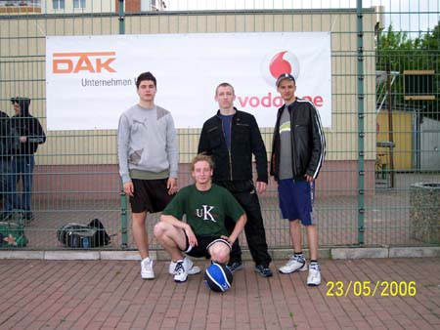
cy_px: 165
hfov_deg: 49.0
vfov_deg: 37.8
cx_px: 220
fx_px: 483
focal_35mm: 38
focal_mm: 8
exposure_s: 1/500
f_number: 2.8
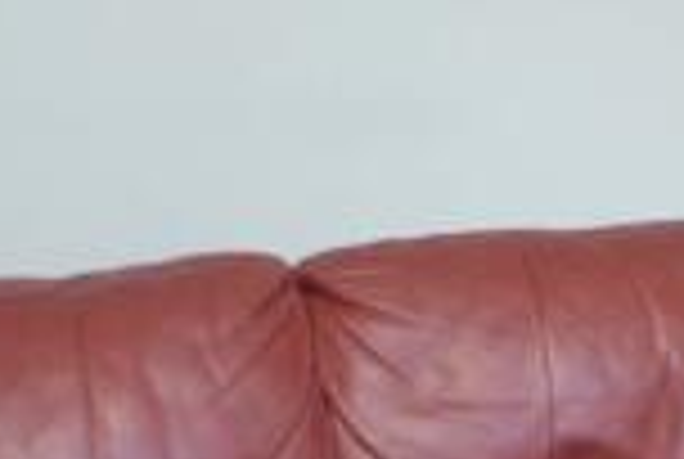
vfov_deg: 13.5
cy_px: 90
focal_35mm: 101
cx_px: 1242
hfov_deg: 16.7
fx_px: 1923
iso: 1000
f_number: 3.5
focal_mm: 10
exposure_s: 1/30
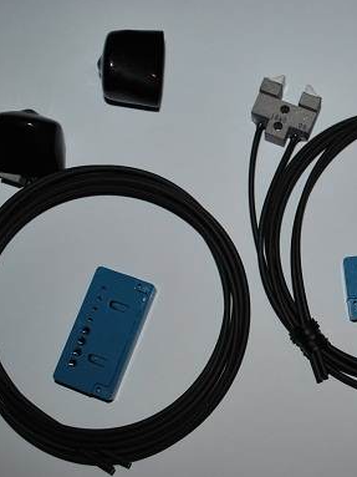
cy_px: 236
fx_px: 784
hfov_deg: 25.3
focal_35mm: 57
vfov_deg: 33.8
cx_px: 277
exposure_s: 1/125
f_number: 4.2
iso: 100
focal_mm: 26
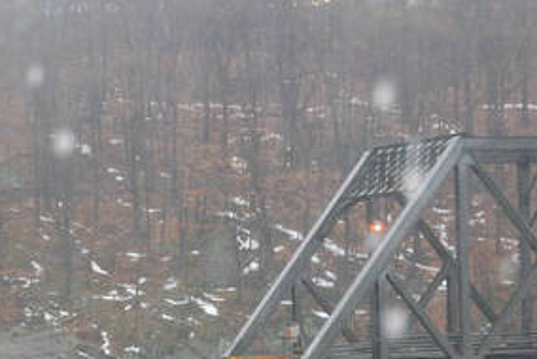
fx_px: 2210
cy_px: 287
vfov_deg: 9.3
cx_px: 202
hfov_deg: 13.8
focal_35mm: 148
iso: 720
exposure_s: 1/200
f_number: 4.5
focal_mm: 40
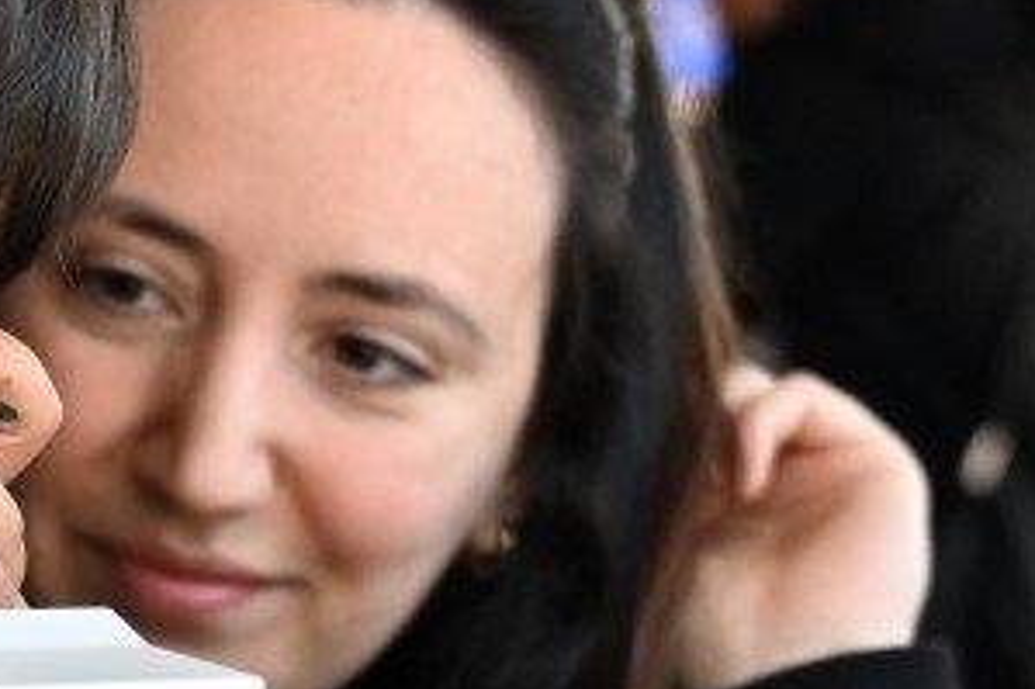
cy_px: 966
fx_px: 4511
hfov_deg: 12.8
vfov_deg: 8.6
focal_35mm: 157
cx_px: -132
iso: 1250
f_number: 2.8
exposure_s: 1/3200
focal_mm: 29
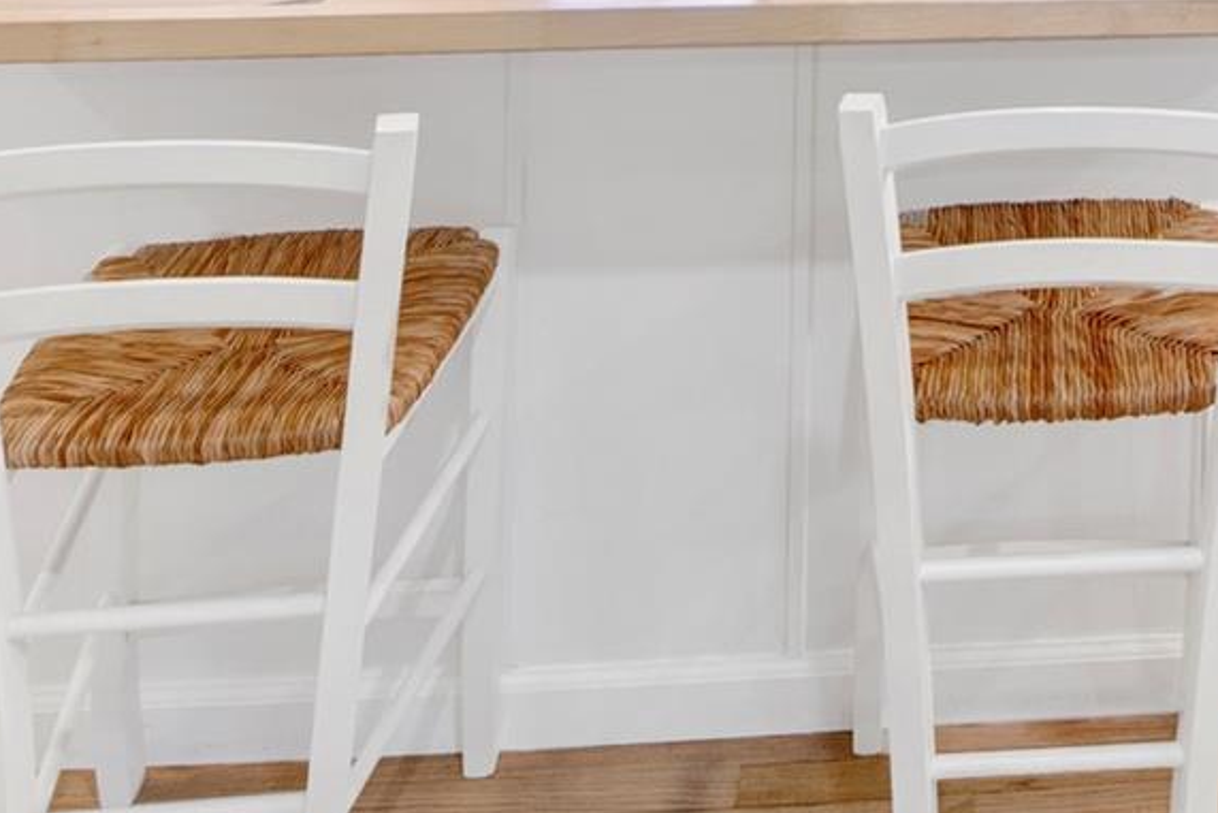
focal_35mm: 43
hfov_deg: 42.0
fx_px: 1455
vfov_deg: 22.2
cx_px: 1081
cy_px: -565
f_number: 8
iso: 100
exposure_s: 1/4
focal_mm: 8
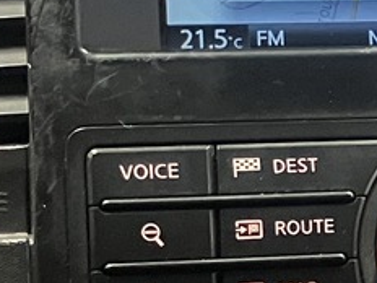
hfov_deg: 11.1
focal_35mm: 174
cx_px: 496
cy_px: 177
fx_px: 1895
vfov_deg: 8.5
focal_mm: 3.99
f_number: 1.8
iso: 400
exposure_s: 1/36
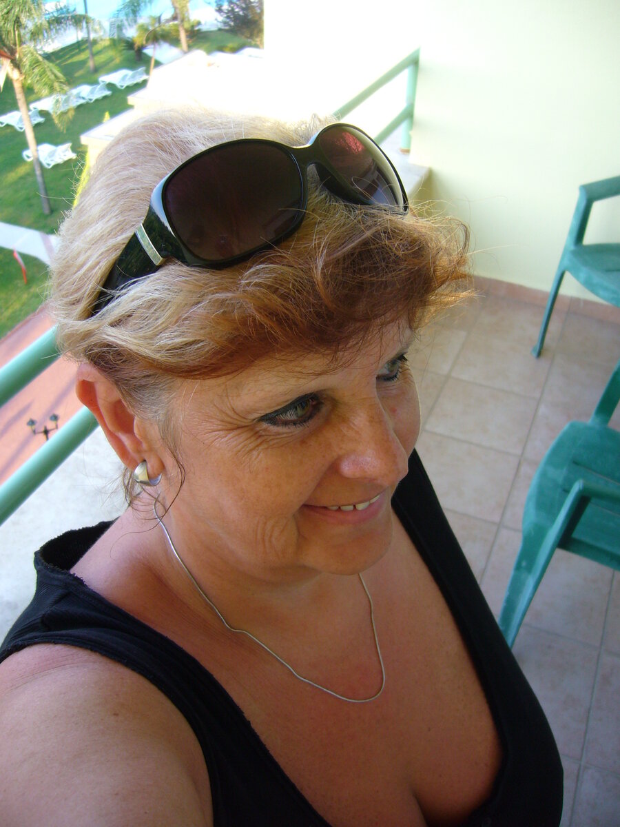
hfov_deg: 40.7
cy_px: 414
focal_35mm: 35
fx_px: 836
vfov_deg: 52.6
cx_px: 310
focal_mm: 5.8
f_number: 2.8
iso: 100
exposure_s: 1/100
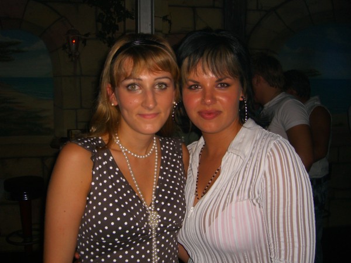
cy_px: 132
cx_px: 176
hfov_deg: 49.0
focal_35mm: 38
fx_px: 385
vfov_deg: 37.7
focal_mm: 7.9
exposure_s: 1/60
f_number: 2.8
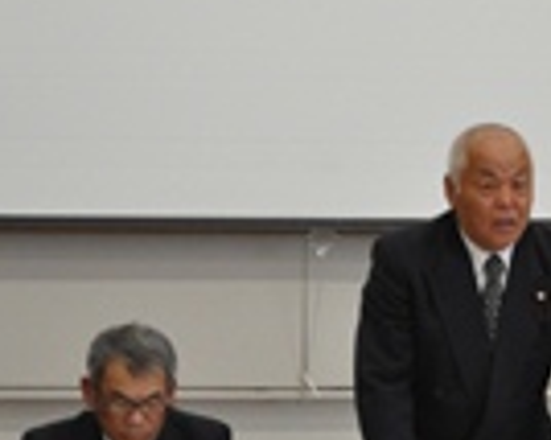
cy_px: 551
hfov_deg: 7.4
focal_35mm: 260
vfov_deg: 5.9
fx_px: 4230
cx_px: 559
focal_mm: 55
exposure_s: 1/80
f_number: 5.6
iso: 800
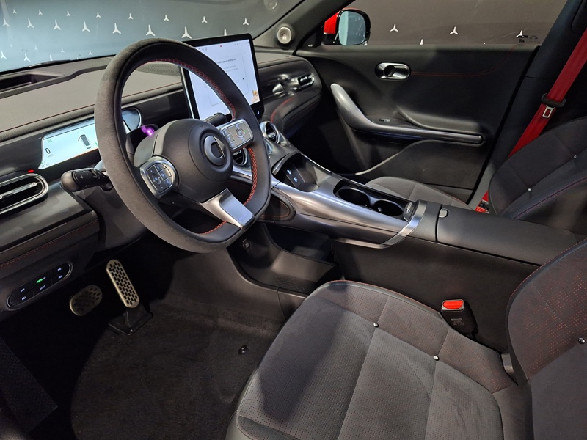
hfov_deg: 73.9
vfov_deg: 58.9
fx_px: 390
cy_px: 220
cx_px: 294
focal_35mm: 23
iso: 1250
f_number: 1.8
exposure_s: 1/20
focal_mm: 5.54
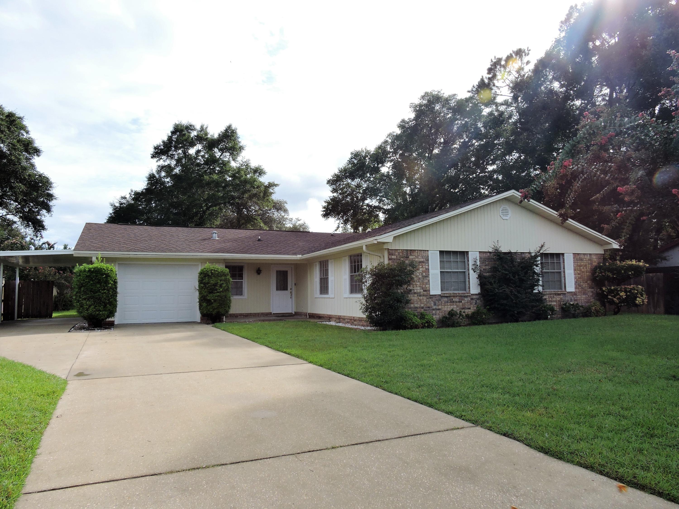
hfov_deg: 71.6
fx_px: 471
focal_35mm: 24
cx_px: 340
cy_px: 254
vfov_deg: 56.8
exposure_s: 1/800
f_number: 3.3
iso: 100
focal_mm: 4.3
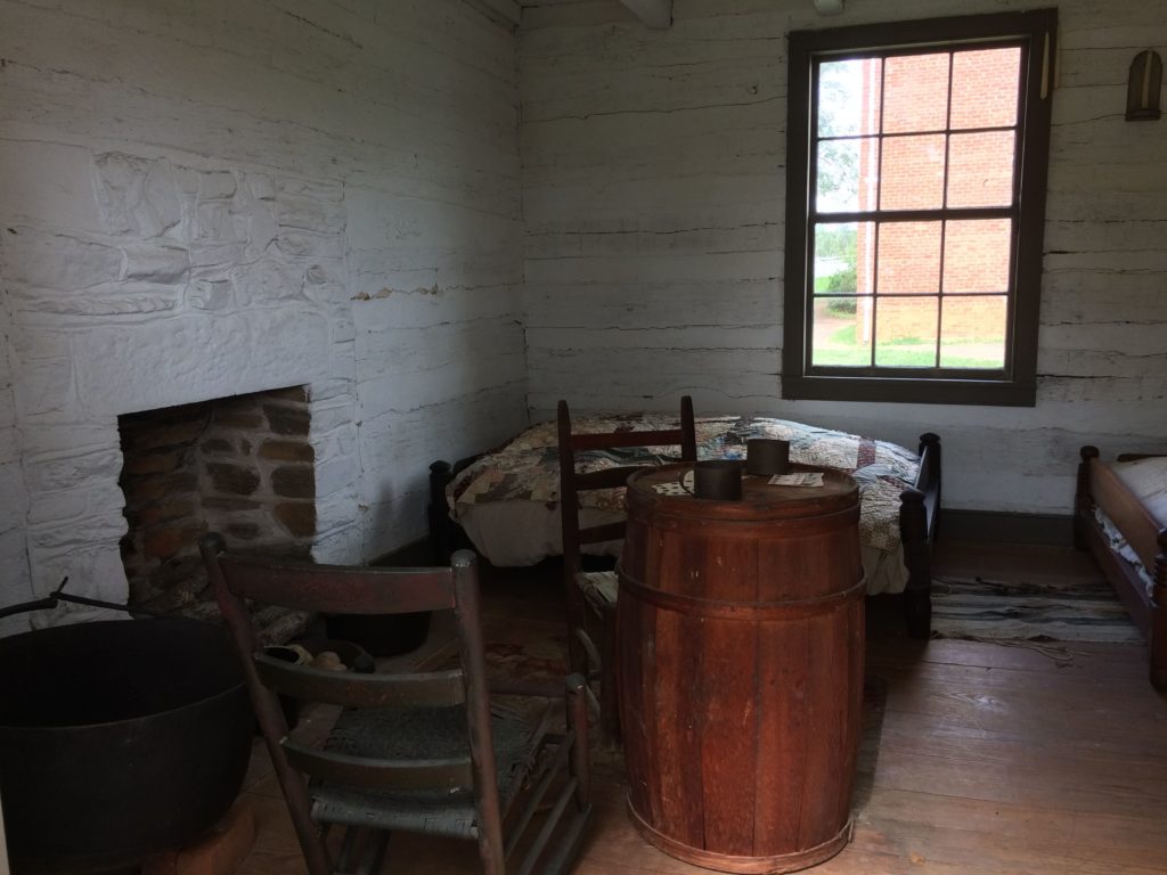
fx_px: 978
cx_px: 584
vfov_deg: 48.2
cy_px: 438
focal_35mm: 29
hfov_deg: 61.7
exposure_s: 1/120
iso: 64
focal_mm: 4.15
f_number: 2.2
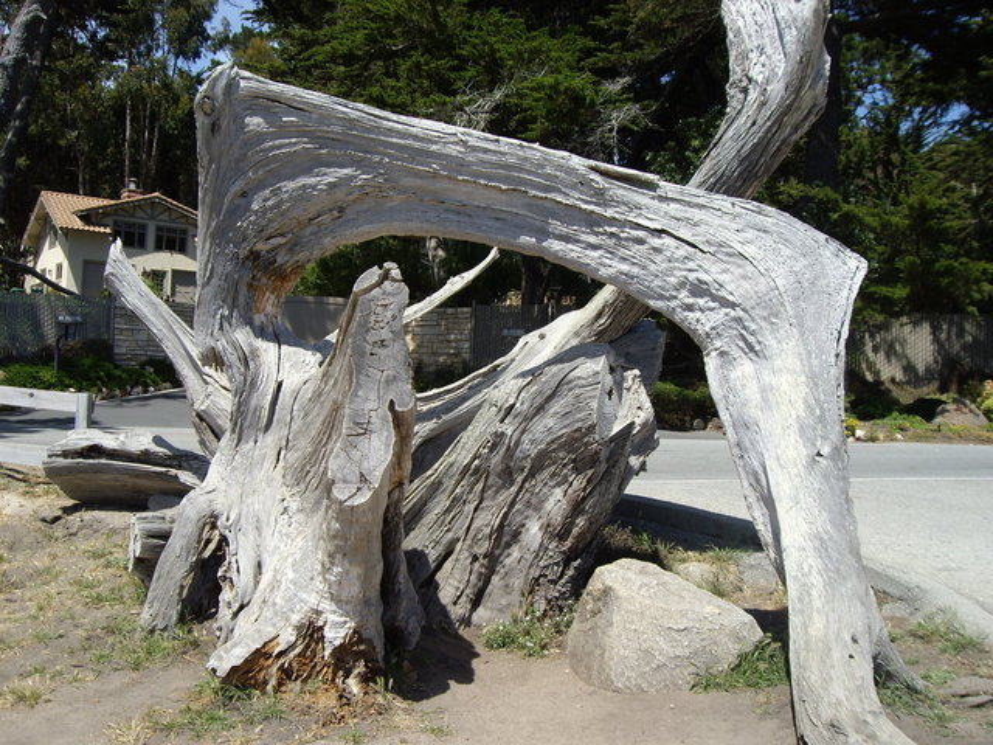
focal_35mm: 38
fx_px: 1090
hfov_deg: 49.0
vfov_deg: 37.7
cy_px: 372
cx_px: 496
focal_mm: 6.2
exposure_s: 1/250
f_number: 4.3
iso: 50
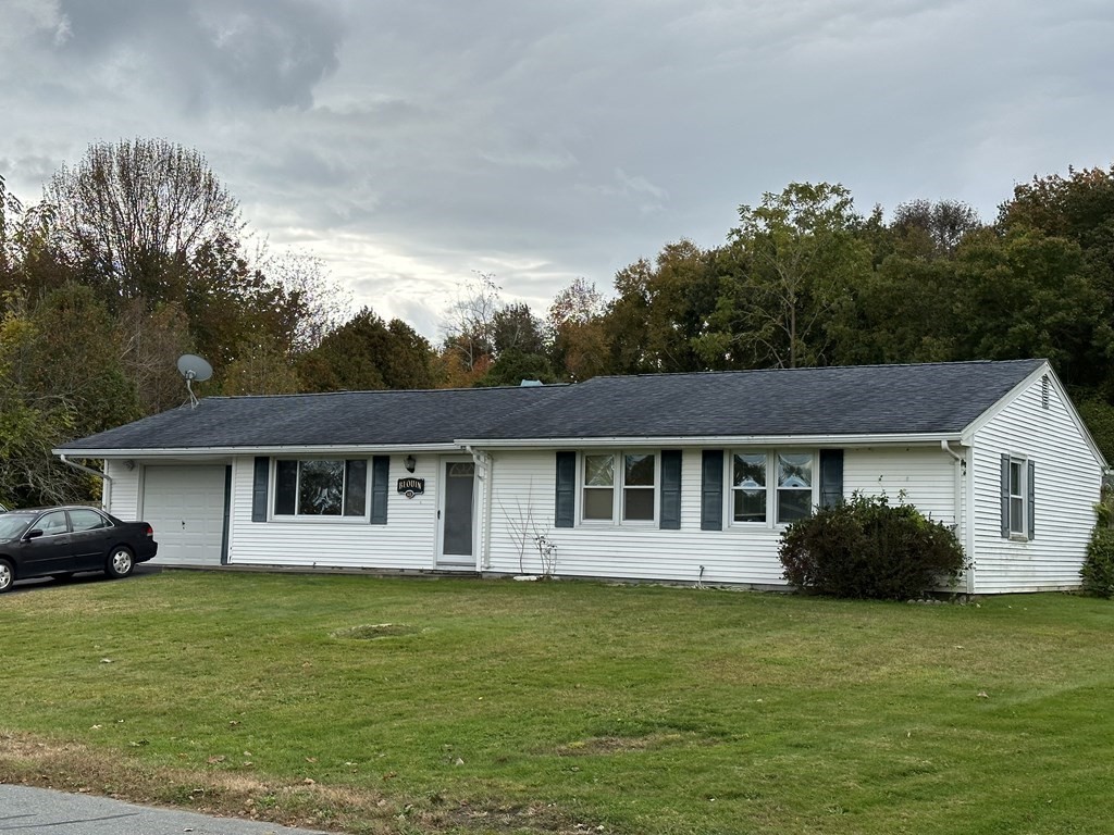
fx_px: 1545
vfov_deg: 30.3
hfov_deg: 39.7
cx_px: 557
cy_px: 418
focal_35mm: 48
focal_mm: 6.86
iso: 64
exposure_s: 1/2160
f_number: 1.78
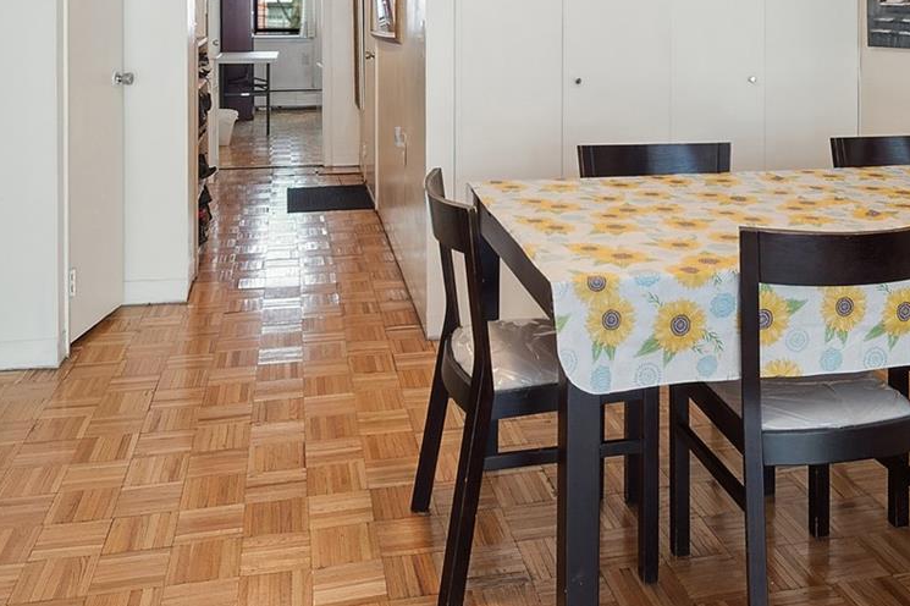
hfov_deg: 57.1
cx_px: 502
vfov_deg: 37.7
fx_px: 834
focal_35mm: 33
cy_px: 80
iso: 100
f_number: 8
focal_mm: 8
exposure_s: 1/2
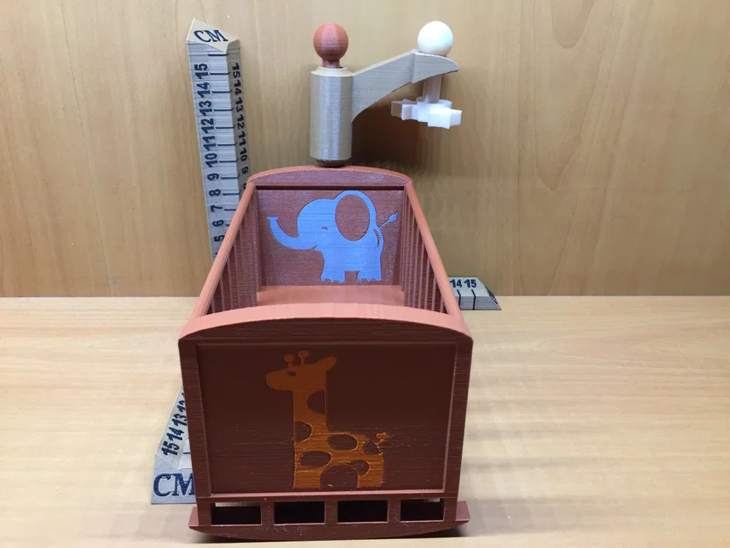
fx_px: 612
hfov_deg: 61.7
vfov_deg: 48.2
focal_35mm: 29
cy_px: 274
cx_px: 365
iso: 100
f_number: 2.2
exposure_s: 1/15
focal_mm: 4.15
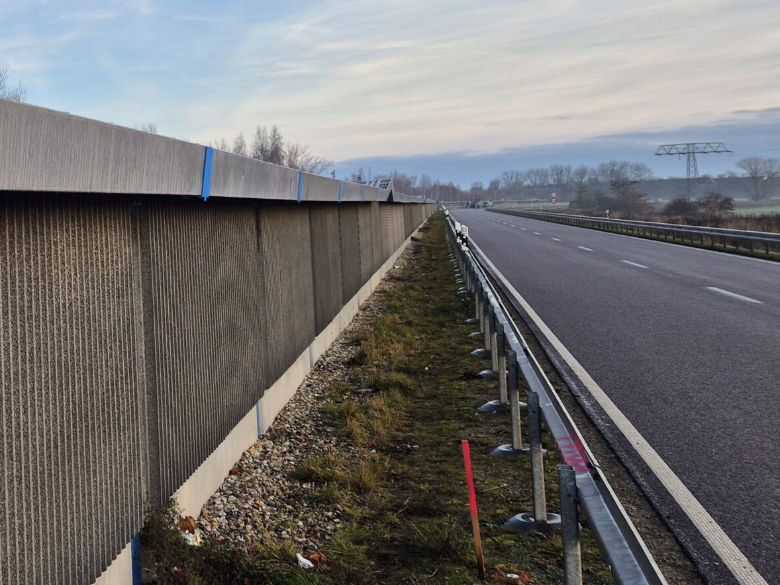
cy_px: 133
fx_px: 1126
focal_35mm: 50
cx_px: 14
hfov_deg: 34.9
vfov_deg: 28.6
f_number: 1.8
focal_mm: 5.4
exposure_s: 1/266
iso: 25
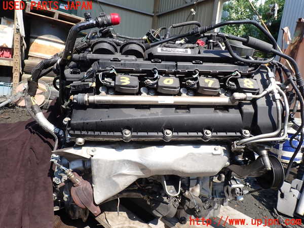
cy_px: 114
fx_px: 220
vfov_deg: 54.9
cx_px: 152
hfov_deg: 69.4
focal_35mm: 25
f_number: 2.8
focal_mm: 4.5
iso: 100
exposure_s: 1/500
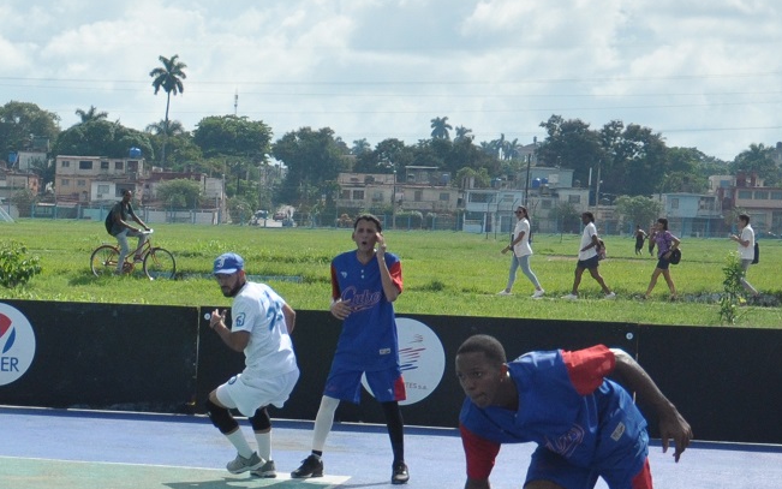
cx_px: -221
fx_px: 2679
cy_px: 478
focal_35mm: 126
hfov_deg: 15.8
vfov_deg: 10.4
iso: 400
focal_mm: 25
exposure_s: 1/4000
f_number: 4
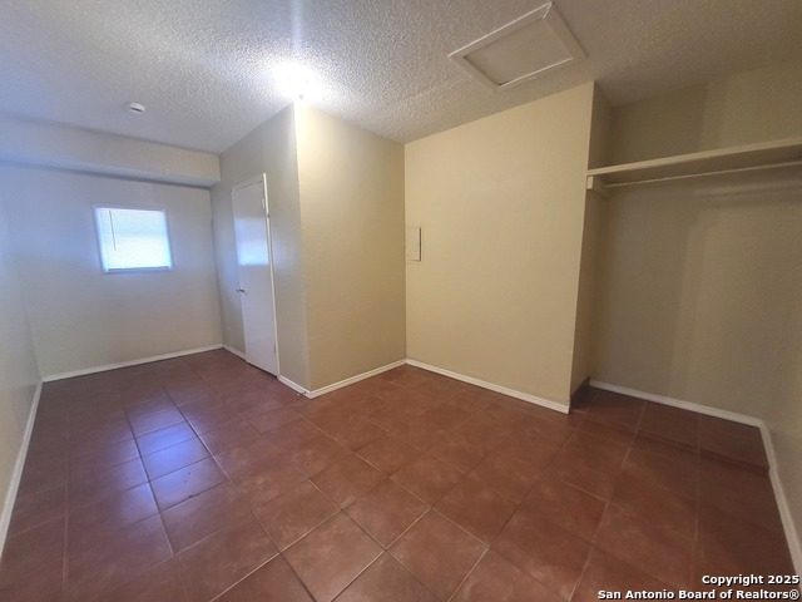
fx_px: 301
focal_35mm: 13
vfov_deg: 89.9
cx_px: 401
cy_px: 301
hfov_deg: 106.2
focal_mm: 1.74
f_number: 2.2
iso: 320
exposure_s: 1/40
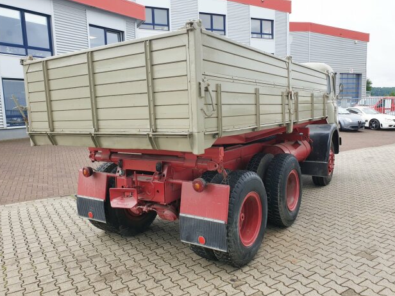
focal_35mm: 27
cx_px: 197
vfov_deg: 51.3
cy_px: 144
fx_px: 308
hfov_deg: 65.3
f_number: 2.4
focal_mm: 4.3
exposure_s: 1/759
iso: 50
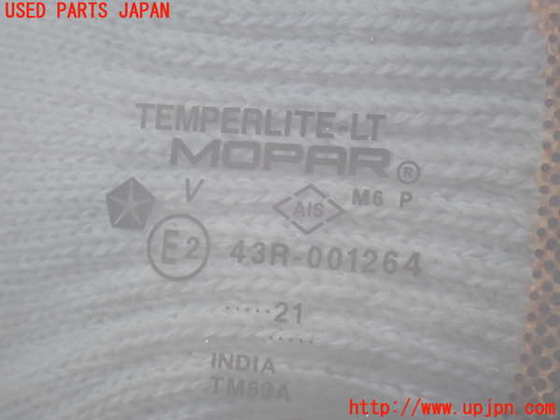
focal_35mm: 100
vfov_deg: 14.8
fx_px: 1618
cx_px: 280
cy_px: 210
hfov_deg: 19.6
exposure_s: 1/200
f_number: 4.9
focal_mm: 18
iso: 125
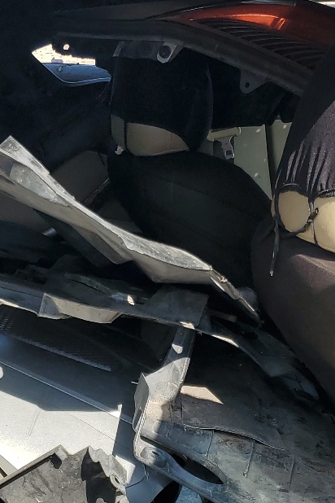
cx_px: 172
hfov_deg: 19.5
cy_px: 365
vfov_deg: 28.5
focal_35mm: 70
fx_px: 977
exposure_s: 1/1667
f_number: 1.5
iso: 50
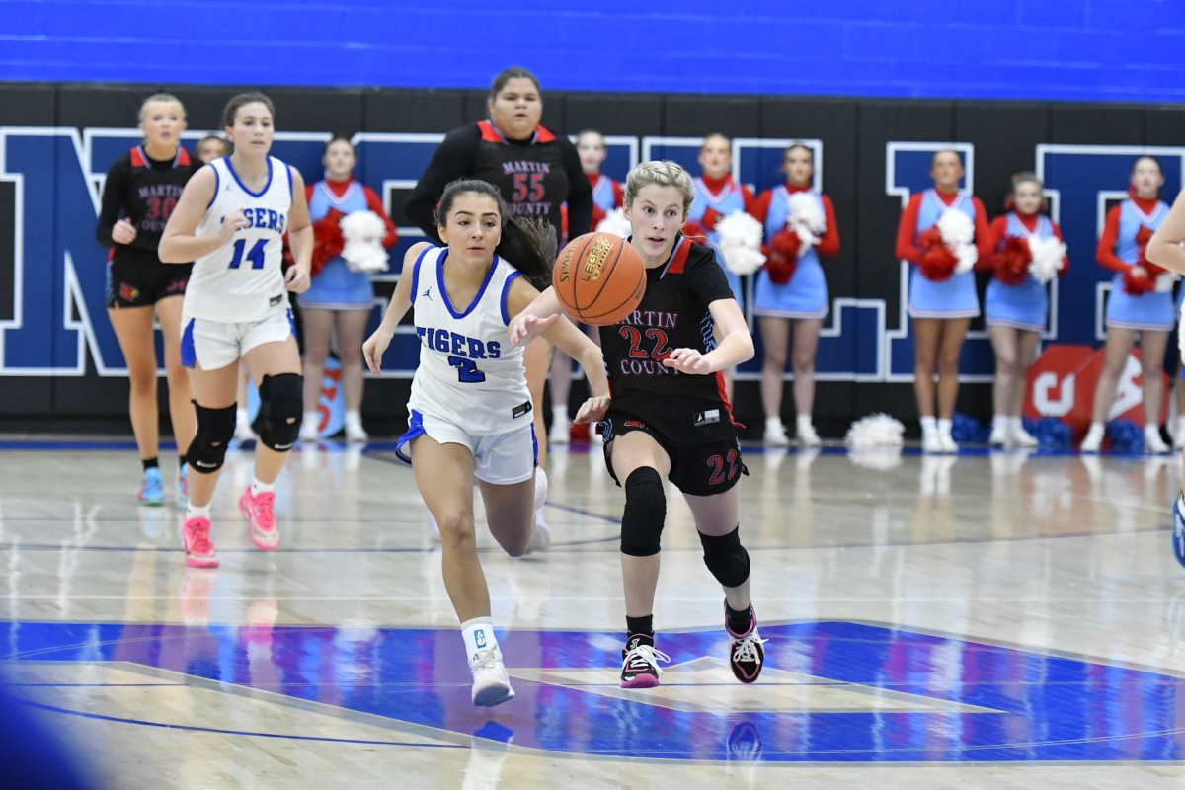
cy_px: 395
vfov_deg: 8.3
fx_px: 5431
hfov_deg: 12.5
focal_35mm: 165
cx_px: 592
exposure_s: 1/1000
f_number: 2.8
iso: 4000
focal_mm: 110
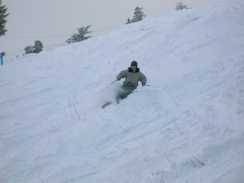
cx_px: 122
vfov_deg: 15.7
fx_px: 662
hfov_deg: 20.9
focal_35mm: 94
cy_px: 92
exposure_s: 1/120
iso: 110
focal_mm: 15.7
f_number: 7.9
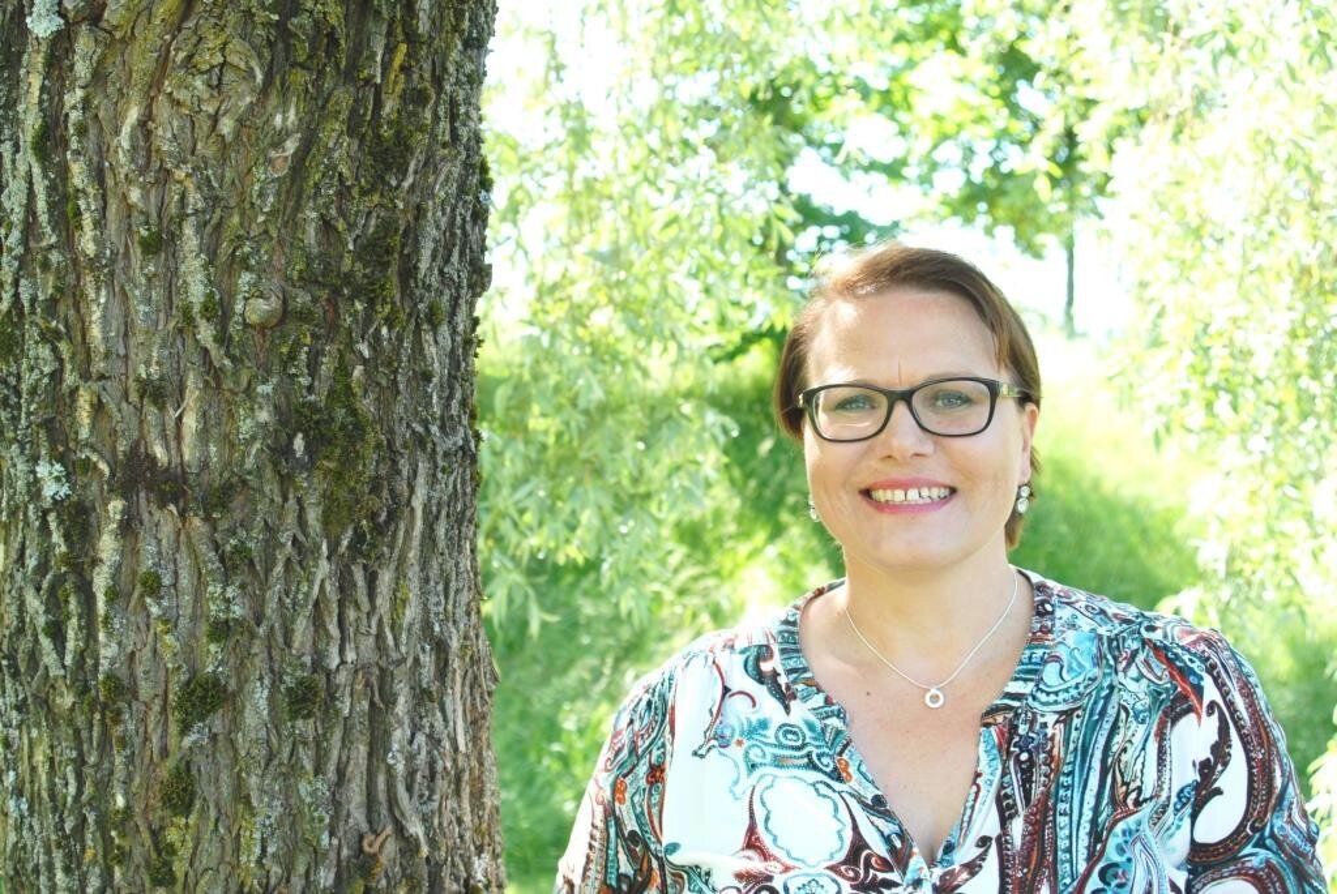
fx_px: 1952
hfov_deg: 37.8
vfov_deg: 25.8
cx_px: 668
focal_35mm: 52
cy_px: 447
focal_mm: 35
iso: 200
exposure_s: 1/90
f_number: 5
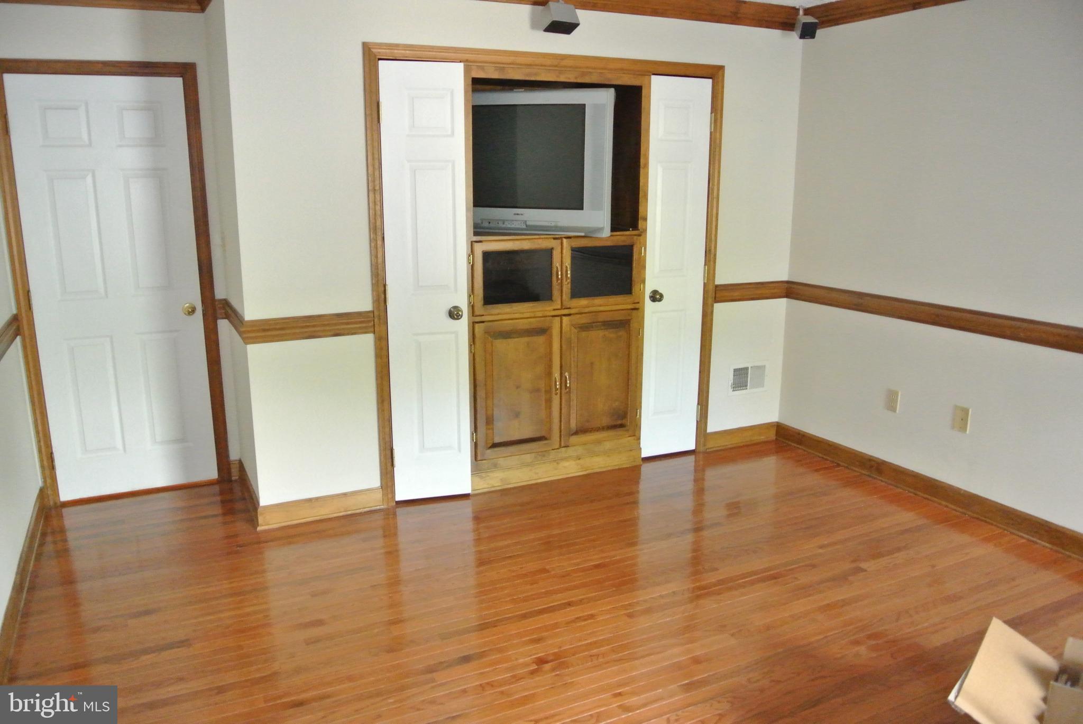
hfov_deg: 67.3
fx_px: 813
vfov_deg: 48.0
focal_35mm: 27
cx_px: 542
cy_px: 362
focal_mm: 10
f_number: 3.5
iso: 2500
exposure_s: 1/60
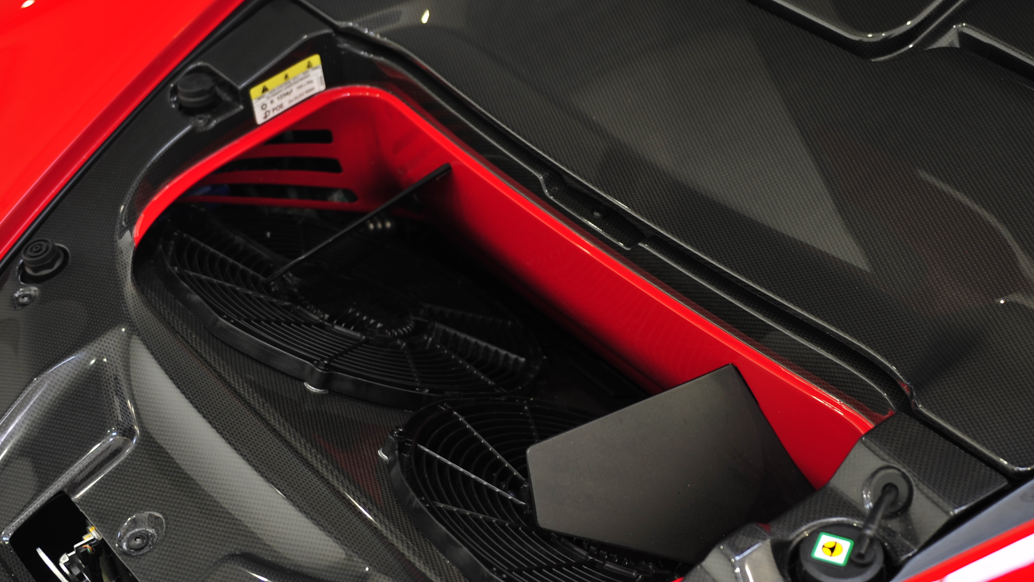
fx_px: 1590
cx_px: 615
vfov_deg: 20.7
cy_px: 313
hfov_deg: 35.9
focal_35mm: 58
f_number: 2.8
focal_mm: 32
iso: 200
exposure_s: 1/5
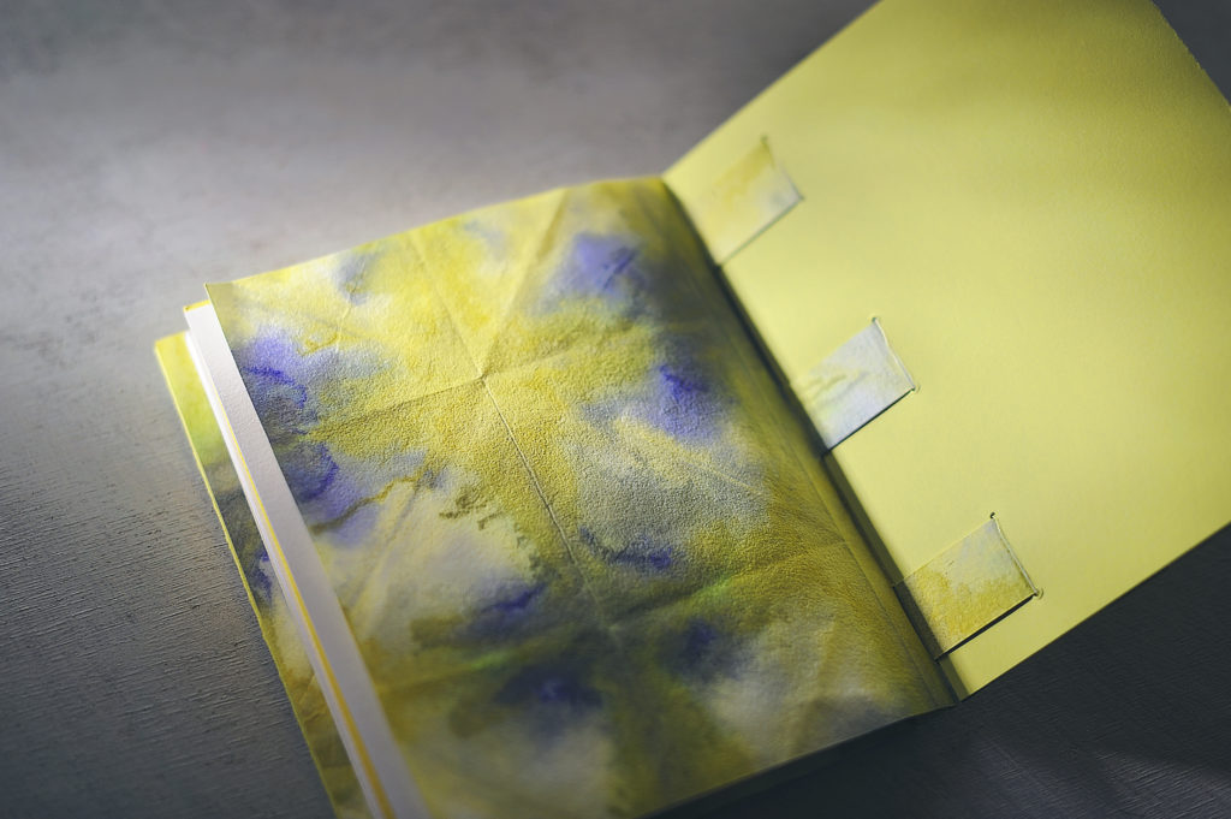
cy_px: 410
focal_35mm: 50
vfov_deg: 26.9
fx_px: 1708
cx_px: 616
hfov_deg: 39.6
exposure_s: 1/160
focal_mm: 50
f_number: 2.8
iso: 200
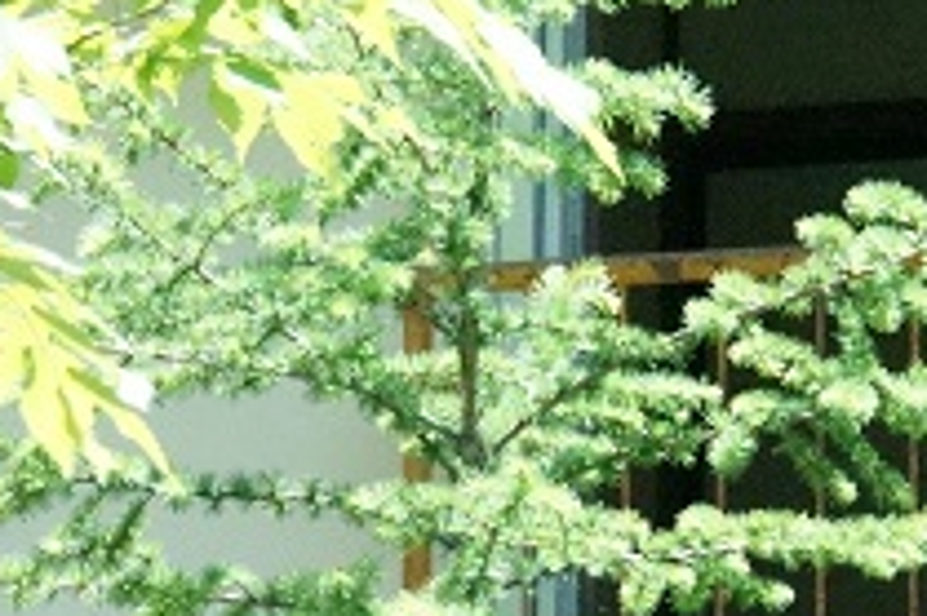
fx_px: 17702
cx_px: 900
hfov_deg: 3.0
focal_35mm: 688
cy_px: 182
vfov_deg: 2.0
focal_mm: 200
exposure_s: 1/2500
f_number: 13
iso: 12800
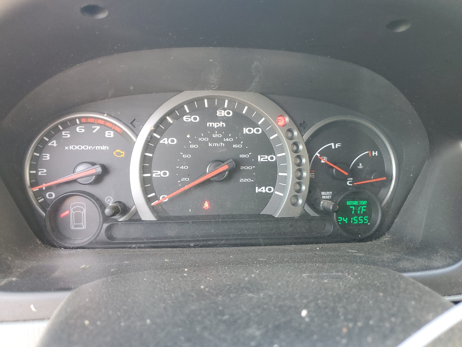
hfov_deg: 67.3
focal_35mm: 26
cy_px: 174
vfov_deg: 53.1
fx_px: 347
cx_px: 231
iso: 123
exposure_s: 1/60.2
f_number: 1.5
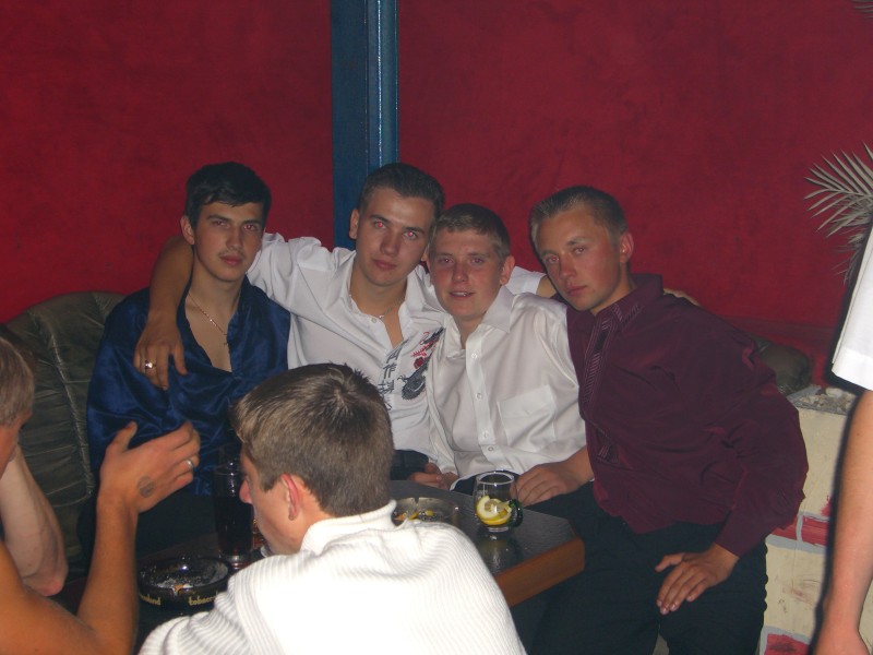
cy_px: 328
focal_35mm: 57
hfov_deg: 33.8
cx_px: 436
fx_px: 1438
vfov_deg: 25.7
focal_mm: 11.8
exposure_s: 1/60
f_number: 3.6
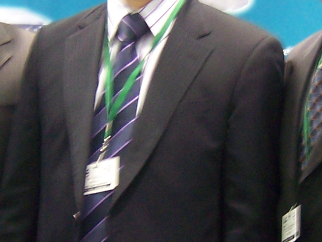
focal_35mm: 151
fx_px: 1405
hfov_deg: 13.1
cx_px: 196
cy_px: 165
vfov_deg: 9.8
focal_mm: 6
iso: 160
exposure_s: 1/10
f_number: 2.8
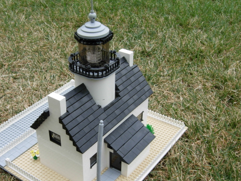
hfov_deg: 38.0
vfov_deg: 29.0
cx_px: 91
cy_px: 111
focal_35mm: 50
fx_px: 348
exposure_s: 1/148
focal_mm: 7.5
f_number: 4.8
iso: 50
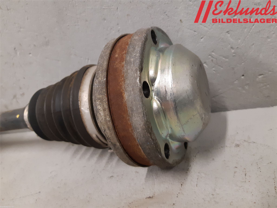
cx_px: 138
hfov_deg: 67.3
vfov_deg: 53.1
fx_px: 208
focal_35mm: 26
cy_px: 104
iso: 200
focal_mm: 3.93
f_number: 1.7
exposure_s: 1/50
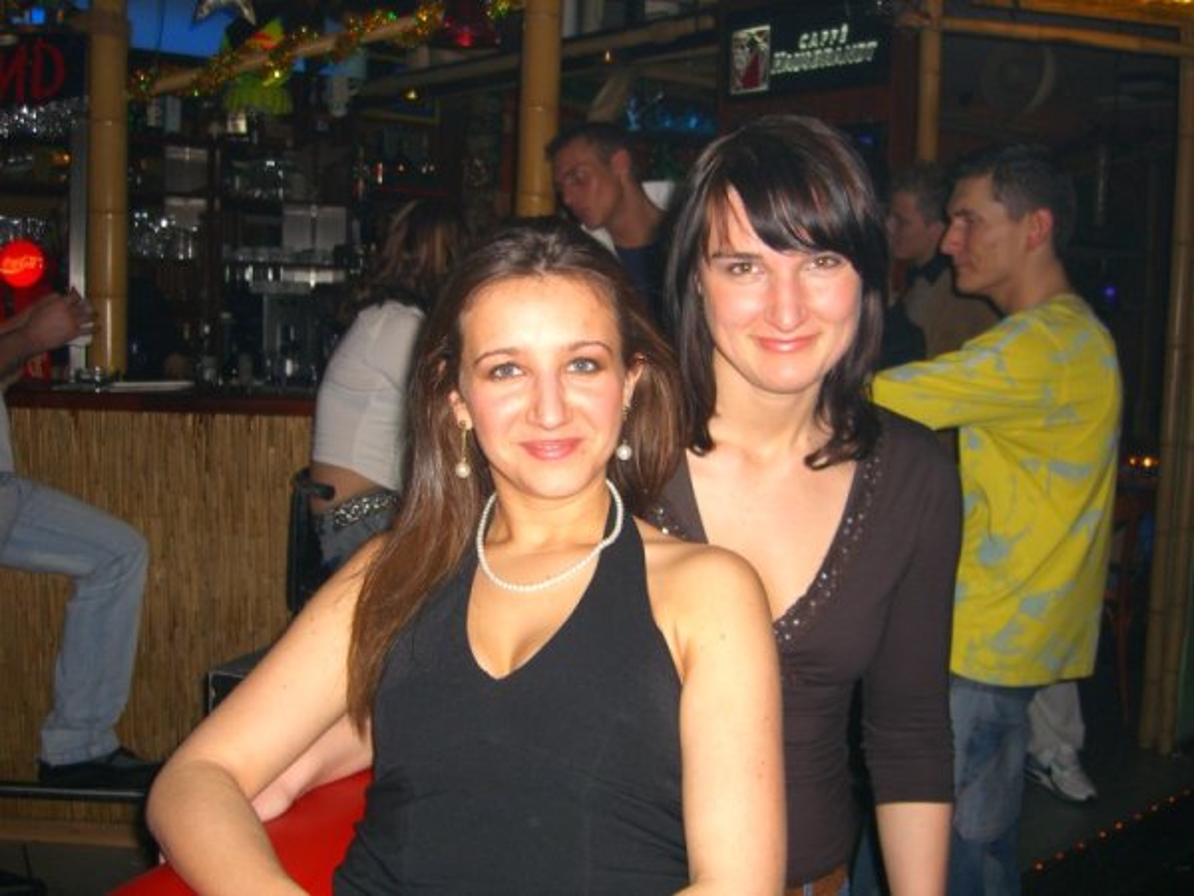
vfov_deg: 37.7
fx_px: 1311
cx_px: 597
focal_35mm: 38
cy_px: 448
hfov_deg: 49.0
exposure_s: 1/60
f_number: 2.8
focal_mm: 7.9
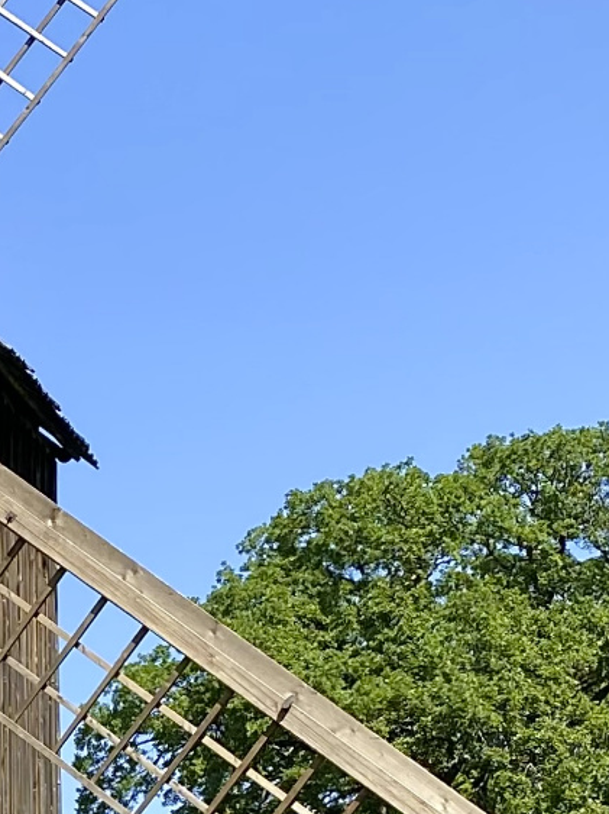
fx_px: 2606
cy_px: 859
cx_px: -310
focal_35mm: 111
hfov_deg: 12.6
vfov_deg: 17.2
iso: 32
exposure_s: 1/1608
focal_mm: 4.25
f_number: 1.8
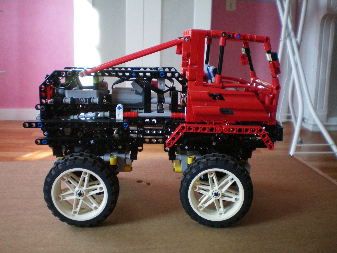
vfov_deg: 37.7
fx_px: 370
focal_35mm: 38
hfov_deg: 49.0
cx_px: 168
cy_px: 126
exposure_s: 1/60
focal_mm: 6.3
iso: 200
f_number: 3.1
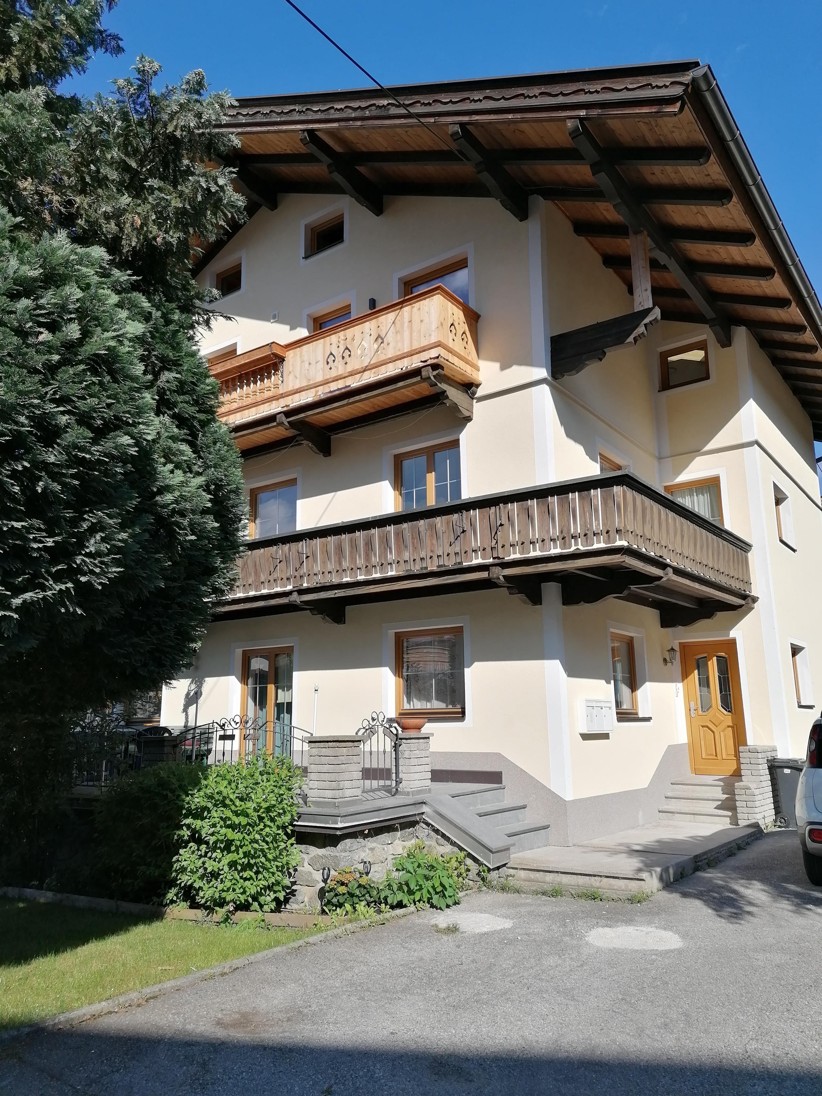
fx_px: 855
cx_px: 411
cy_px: 548
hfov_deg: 51.4
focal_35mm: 27
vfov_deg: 65.3
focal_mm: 4.75
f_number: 1.8
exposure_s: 1/1802
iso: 50
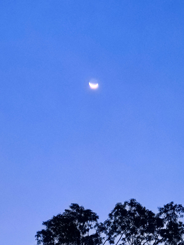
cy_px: 122
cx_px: 92
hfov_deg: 12.1
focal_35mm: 122
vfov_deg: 16.1
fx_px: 865
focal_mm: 6.98
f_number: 1.4
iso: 1600
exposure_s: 1/16.7
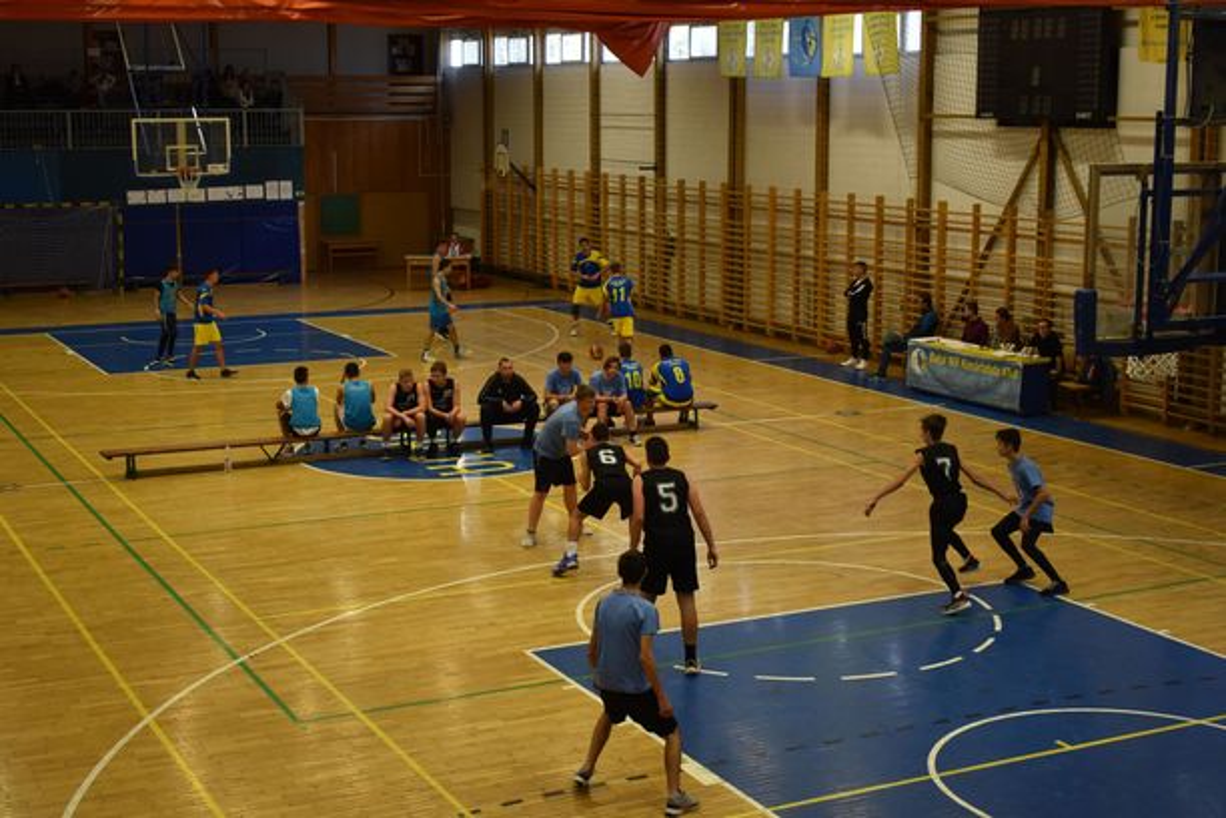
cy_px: 409
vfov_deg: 28.1
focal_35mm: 48
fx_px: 1635
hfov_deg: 41.1
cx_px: 613
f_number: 4.5
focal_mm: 32
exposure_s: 1/160
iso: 800
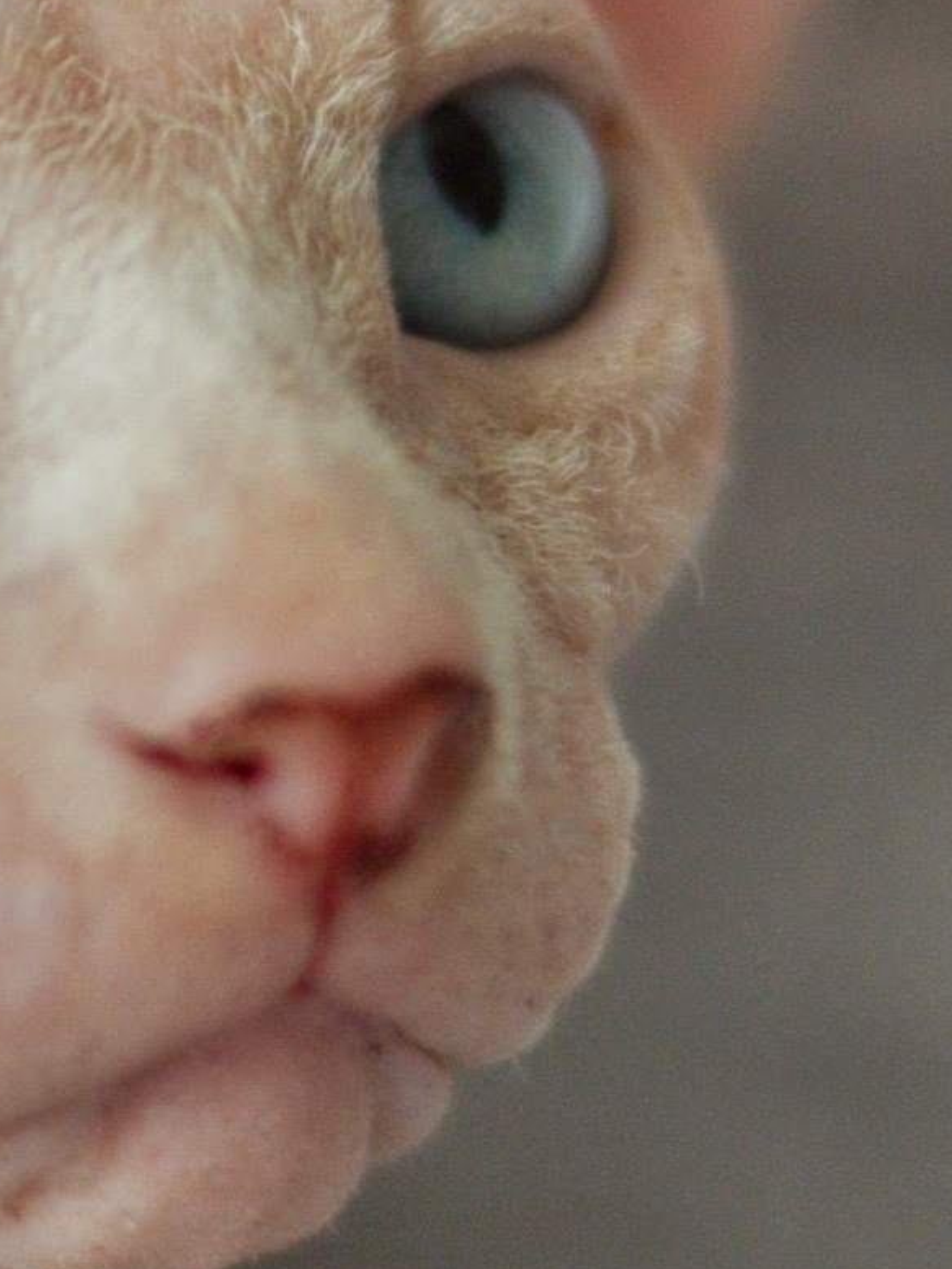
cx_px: -320
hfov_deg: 5.0
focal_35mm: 298
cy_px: 467
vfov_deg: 6.6
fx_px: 10924
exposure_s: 1/640
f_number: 1.8
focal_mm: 50
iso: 500
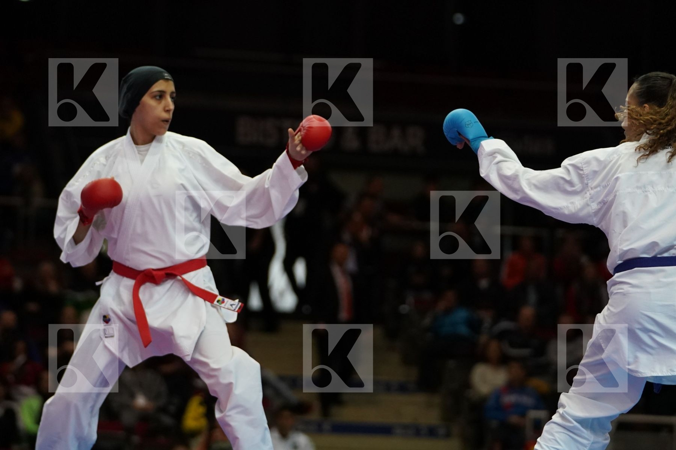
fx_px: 3380
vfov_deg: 7.6
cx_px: 338
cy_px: 225
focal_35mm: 180
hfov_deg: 11.4
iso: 3200
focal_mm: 120
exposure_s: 1/1000
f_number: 2.8
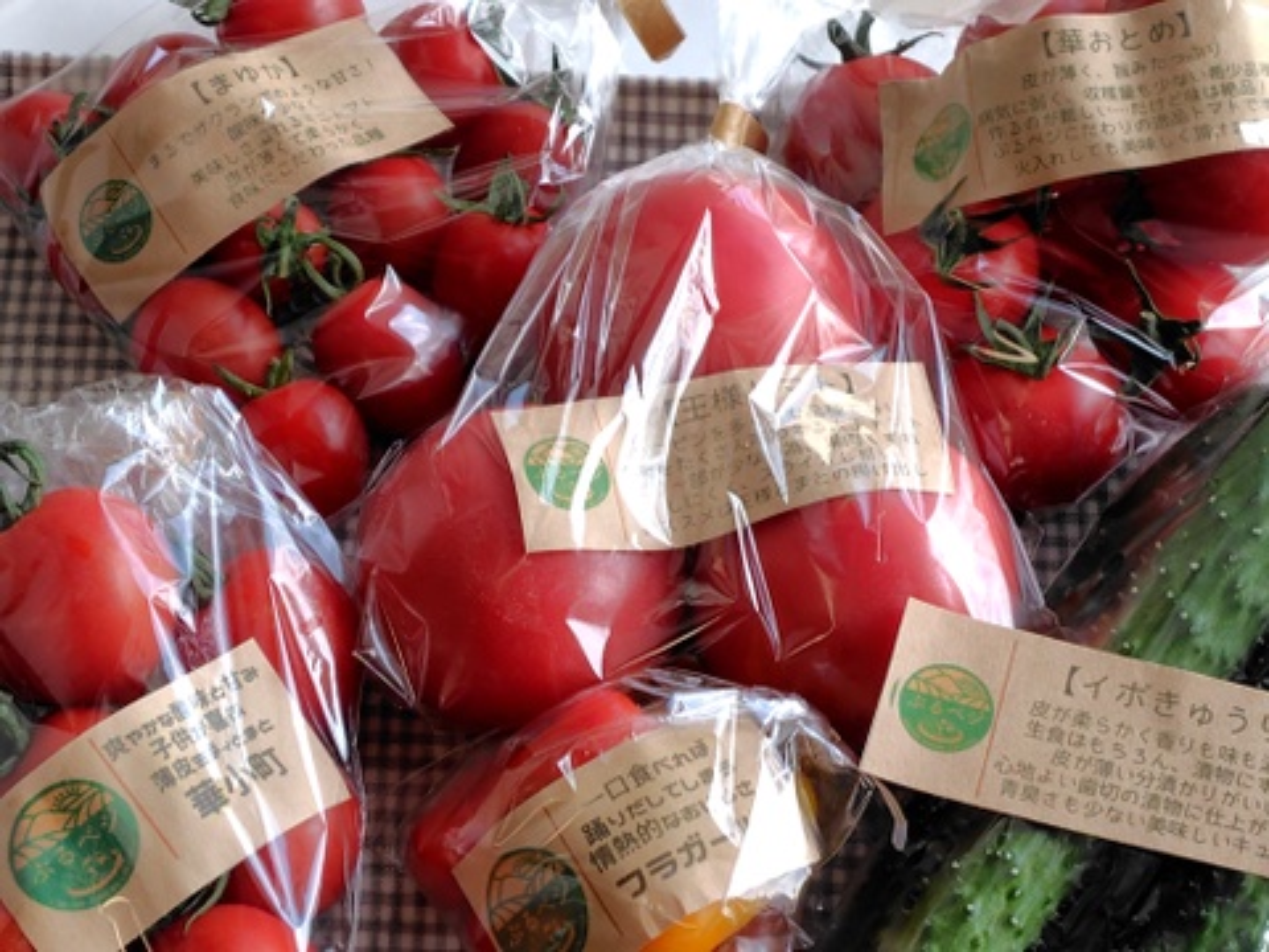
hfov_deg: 73.9
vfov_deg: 58.9
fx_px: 843
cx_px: 634
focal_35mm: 23
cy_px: 476
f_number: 1.9
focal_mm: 5.6
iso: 50
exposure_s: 1/102
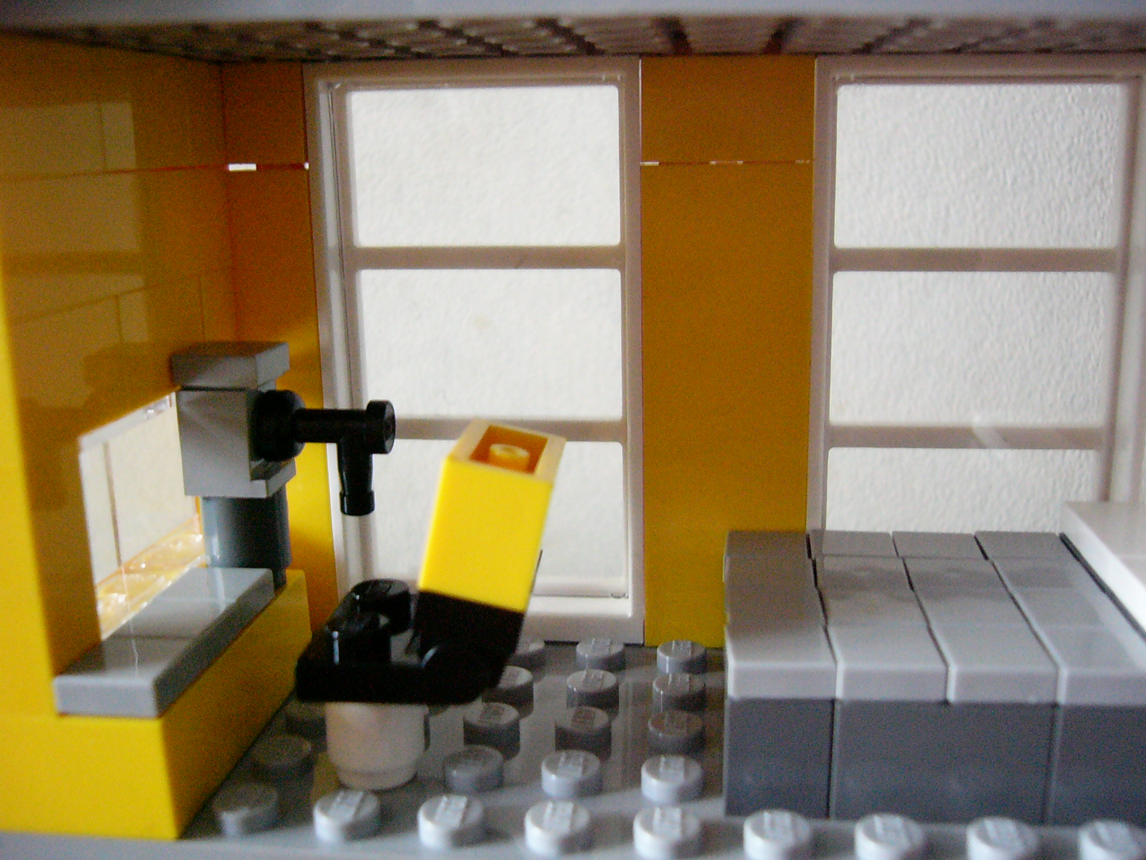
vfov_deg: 40.7
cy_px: 430
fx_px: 1159
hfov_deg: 52.6
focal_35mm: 35
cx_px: 573
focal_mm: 5.8
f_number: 2.8
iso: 400
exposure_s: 1/20
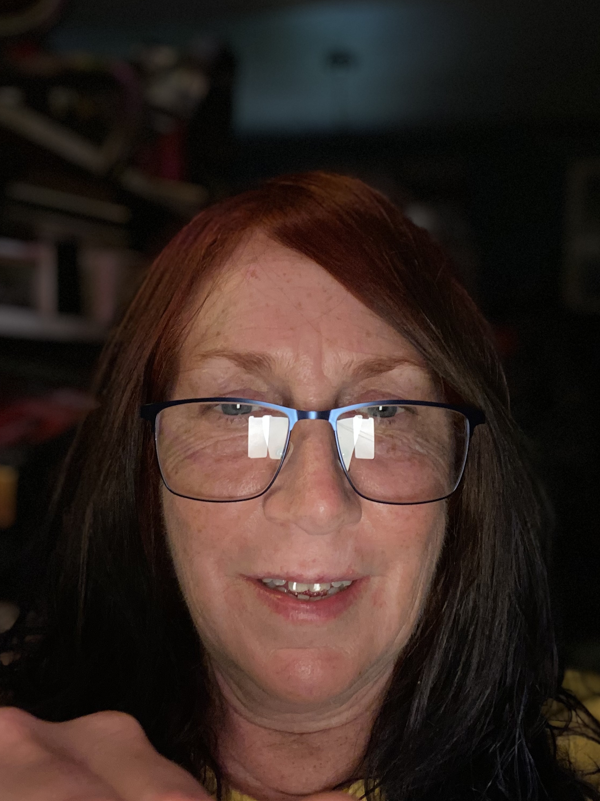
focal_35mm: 31
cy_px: 388
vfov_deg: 58.3
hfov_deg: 45.4
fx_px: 716
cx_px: 302
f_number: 2.2
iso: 160
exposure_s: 1/16
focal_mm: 2.71
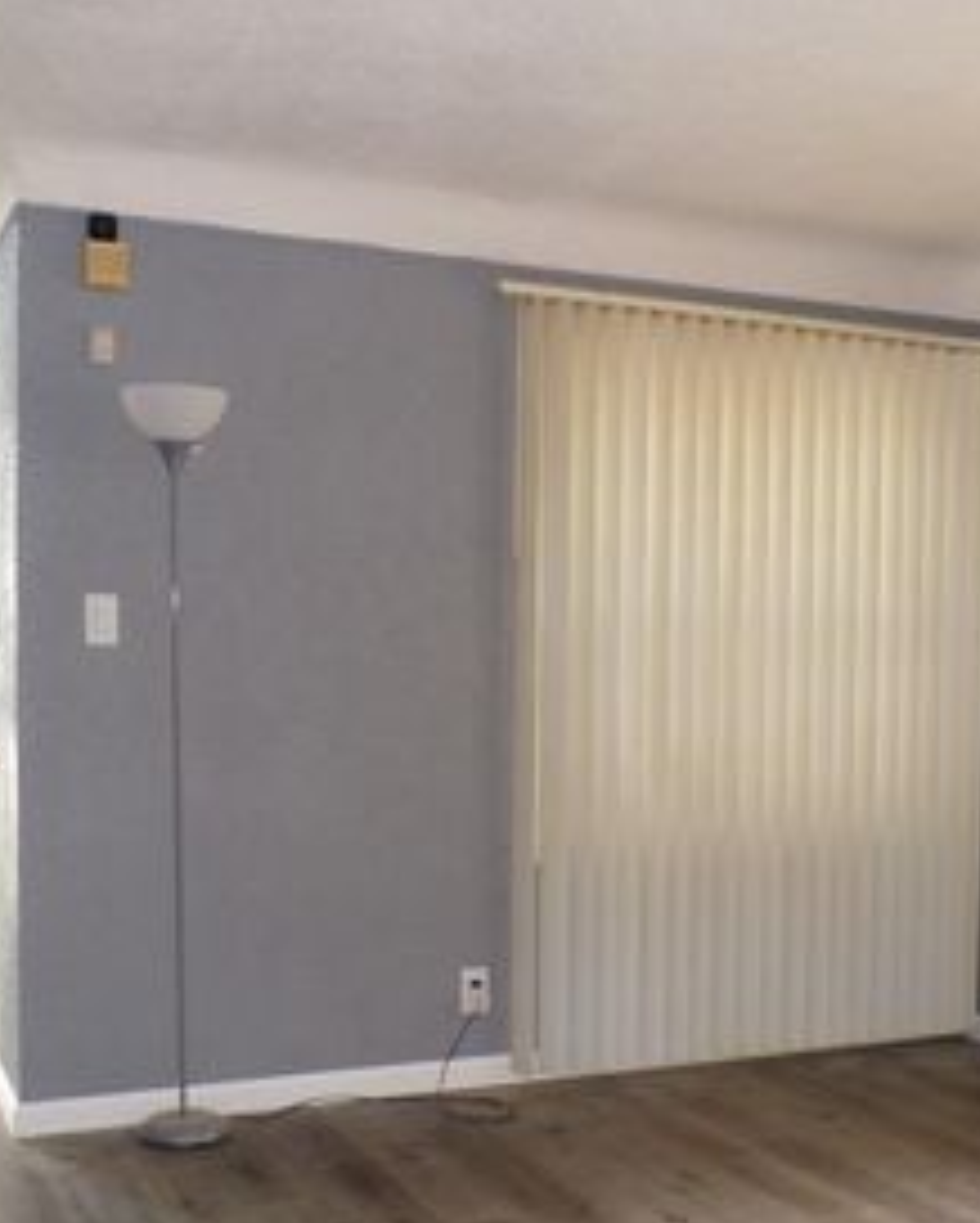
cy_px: 753
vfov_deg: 42.6
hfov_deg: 34.9
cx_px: 409
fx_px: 1557
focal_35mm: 43
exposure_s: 1/20
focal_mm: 4.3
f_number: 3
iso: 200
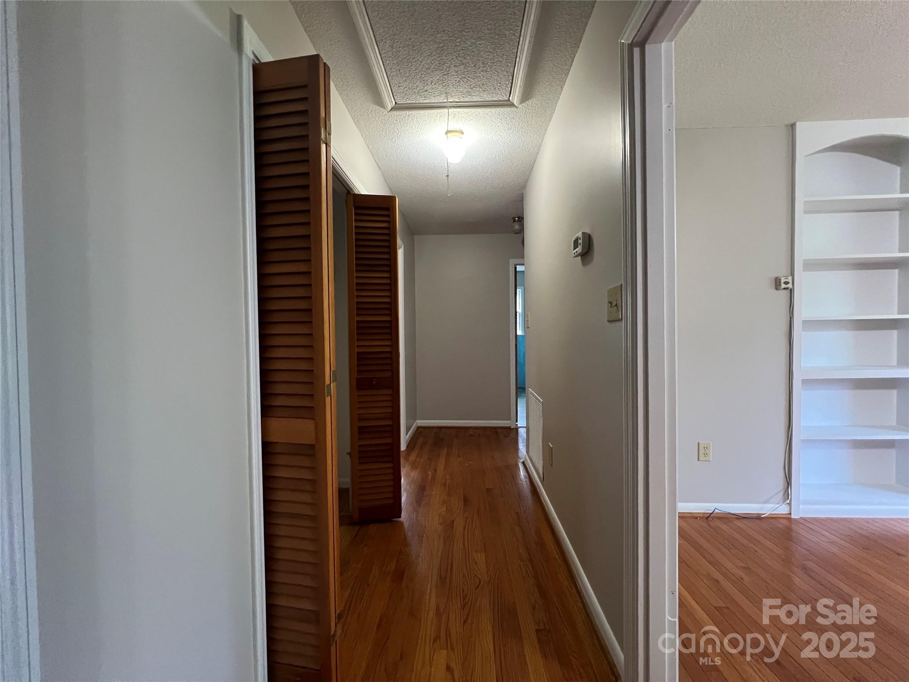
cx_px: 454
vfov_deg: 89.9
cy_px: 341
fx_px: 341
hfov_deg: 106.2
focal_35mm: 13
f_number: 1.8
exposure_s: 1/60
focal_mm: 1.57
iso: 640
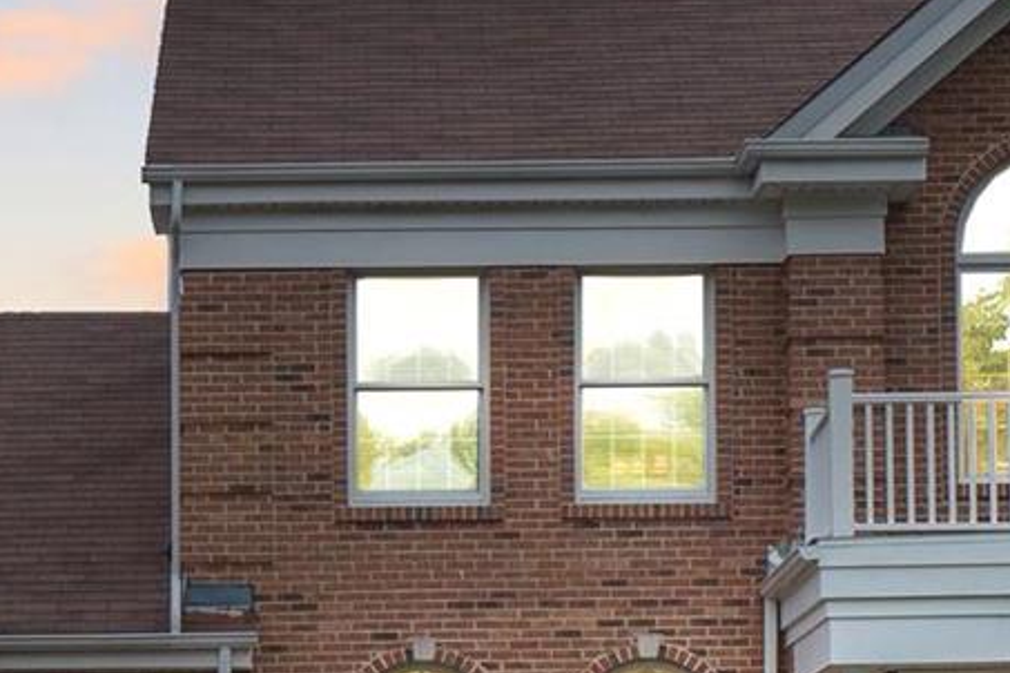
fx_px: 3366
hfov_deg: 17.0
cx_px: 406
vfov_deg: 11.4
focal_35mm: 120
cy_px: 377
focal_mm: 17
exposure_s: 1/200
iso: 400
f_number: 8
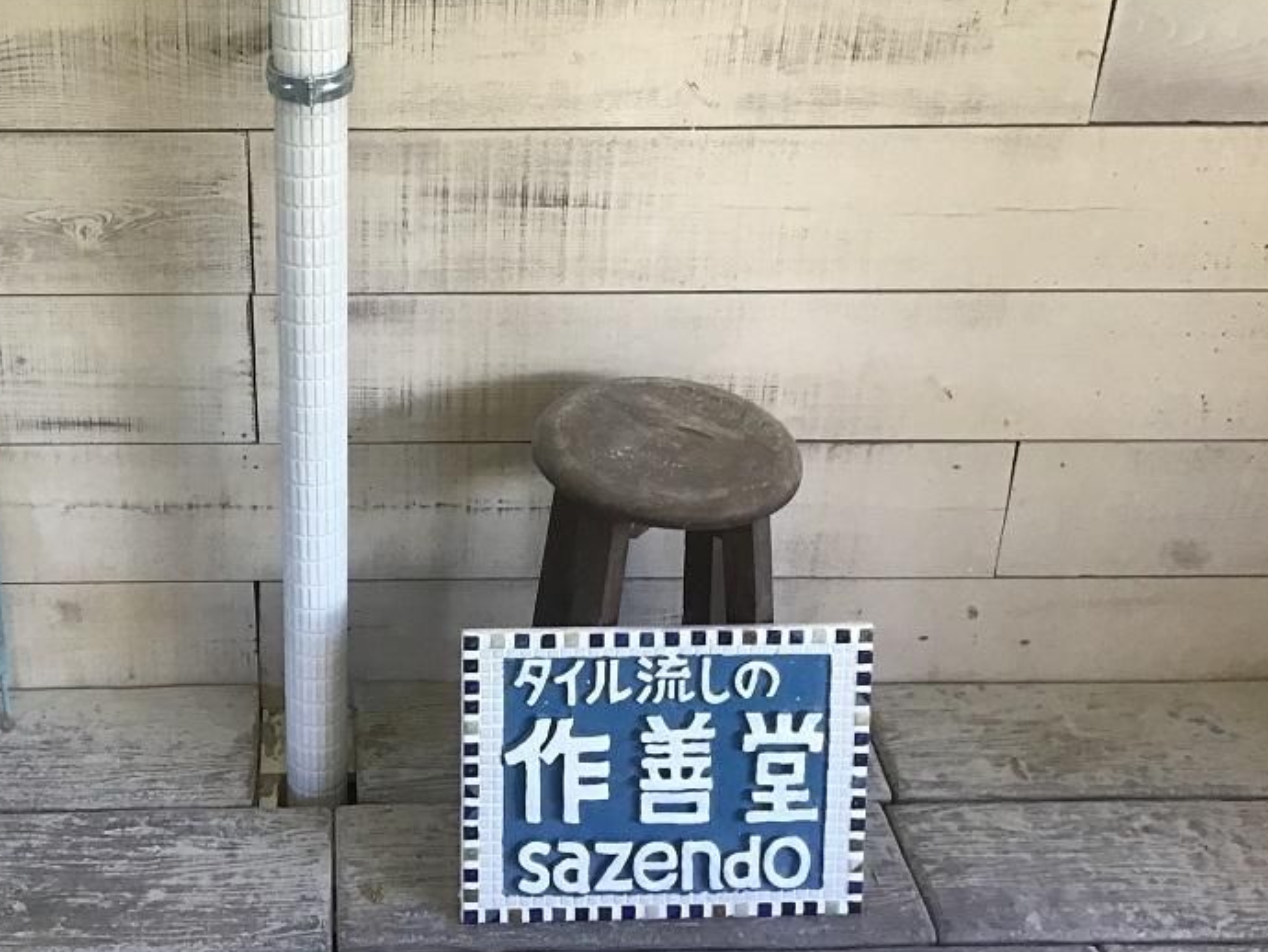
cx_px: 355
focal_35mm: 46
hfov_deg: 40.3
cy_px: 300
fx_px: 1686
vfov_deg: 31.2
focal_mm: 3.3
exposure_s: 1/30
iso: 40
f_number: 2.4
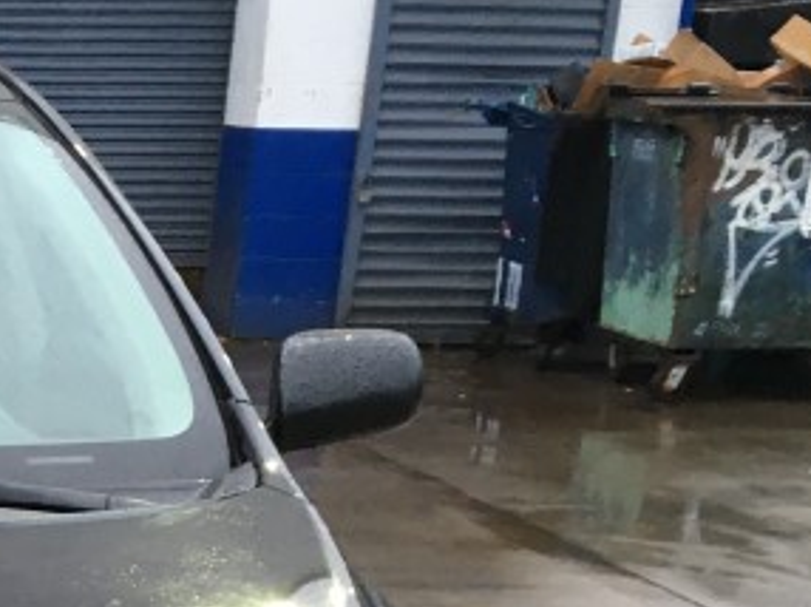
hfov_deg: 17.0
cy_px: 882
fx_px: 2435
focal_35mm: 104
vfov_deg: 13.5
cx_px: -417
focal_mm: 4.15
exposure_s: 1/30
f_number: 2.2
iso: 50
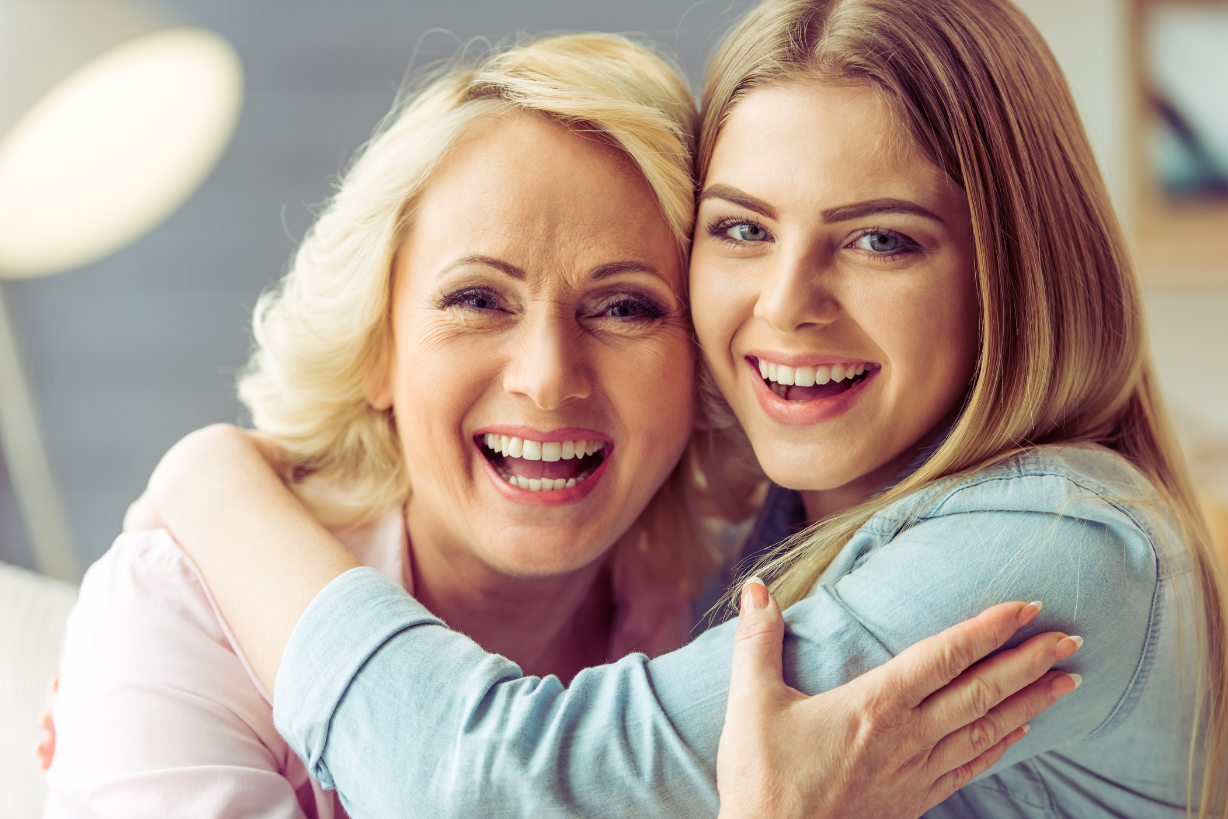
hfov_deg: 16.3
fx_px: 4298
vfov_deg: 10.9
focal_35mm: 126
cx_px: 610
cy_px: 411
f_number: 2.8
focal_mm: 125
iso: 100
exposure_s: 1/160
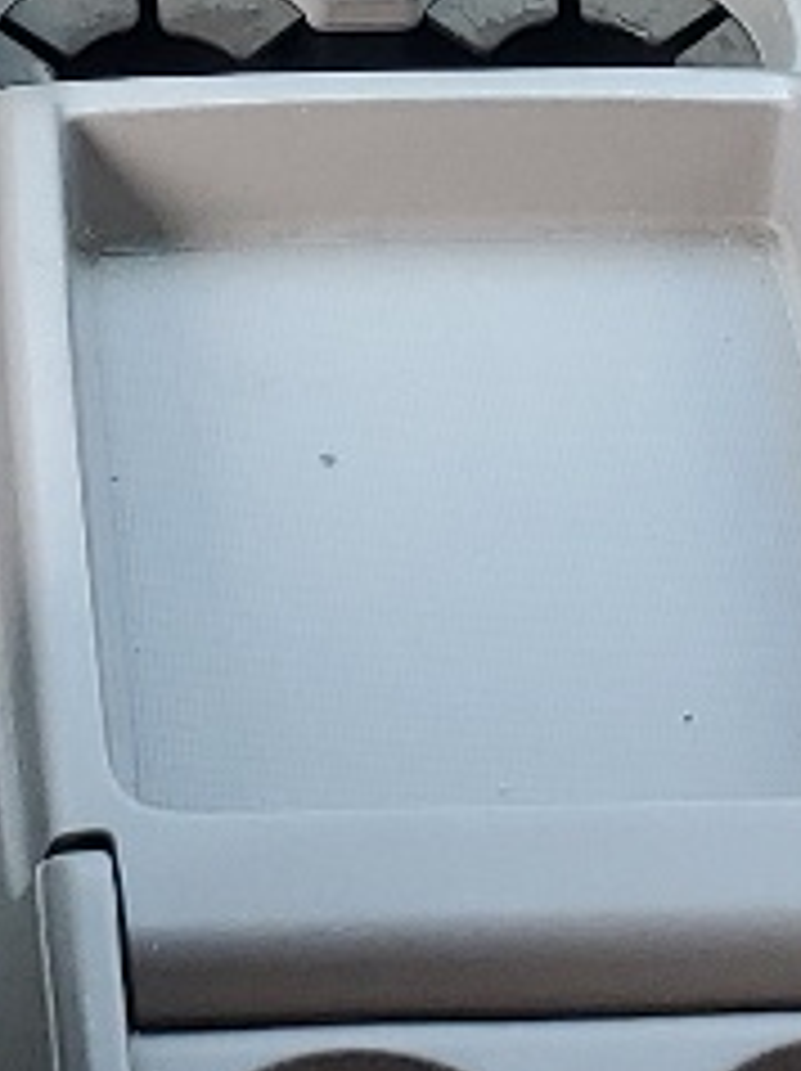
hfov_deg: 8.5
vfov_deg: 11.2
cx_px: 284
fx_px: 5409
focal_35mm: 175
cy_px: -68
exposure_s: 1/172
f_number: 1.5
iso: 50
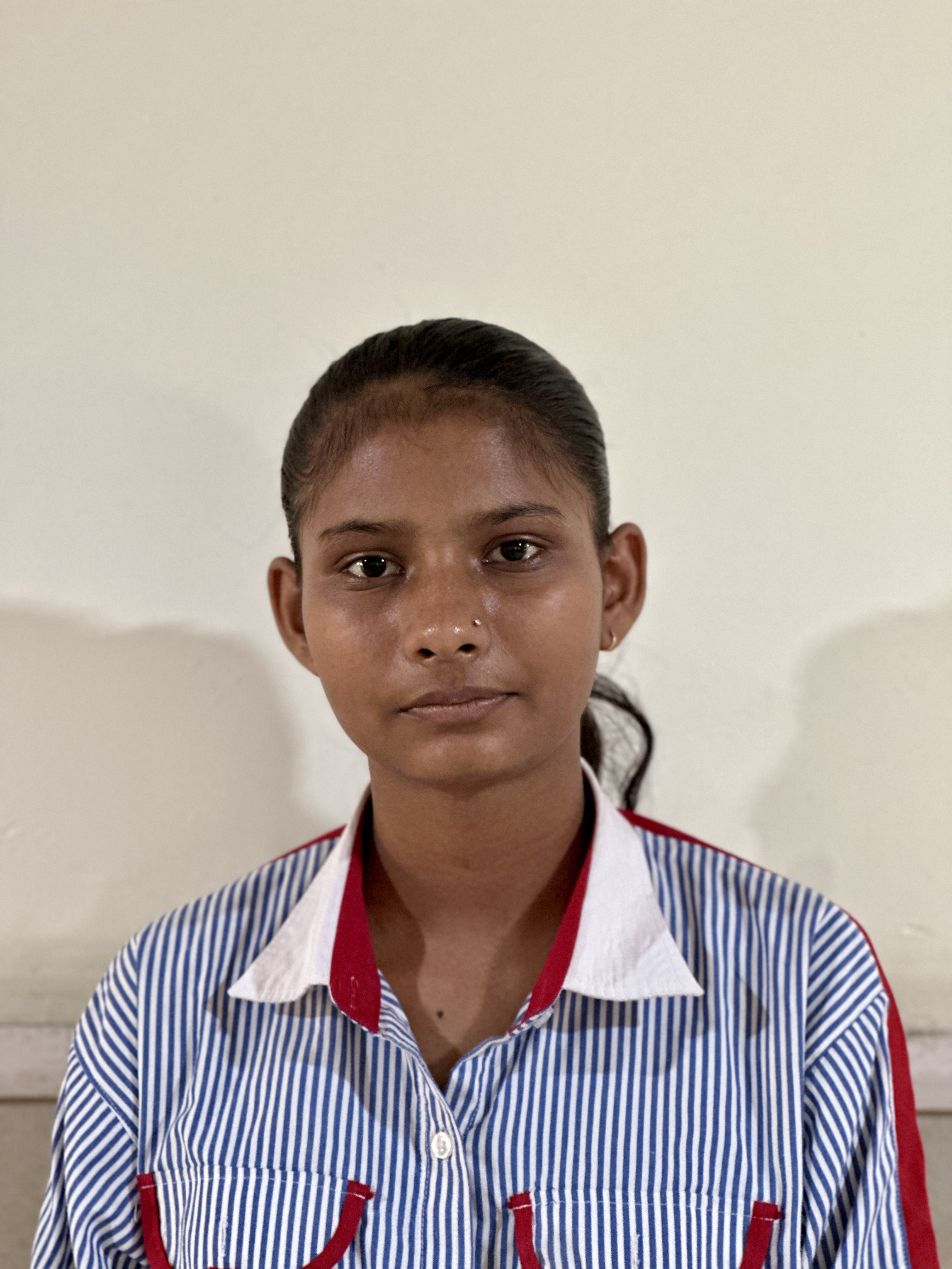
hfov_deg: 19.1
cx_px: 476
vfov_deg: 25.3
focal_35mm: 77
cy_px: 634
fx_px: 2824
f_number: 2.8
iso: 500
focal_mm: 9
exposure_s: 1/14
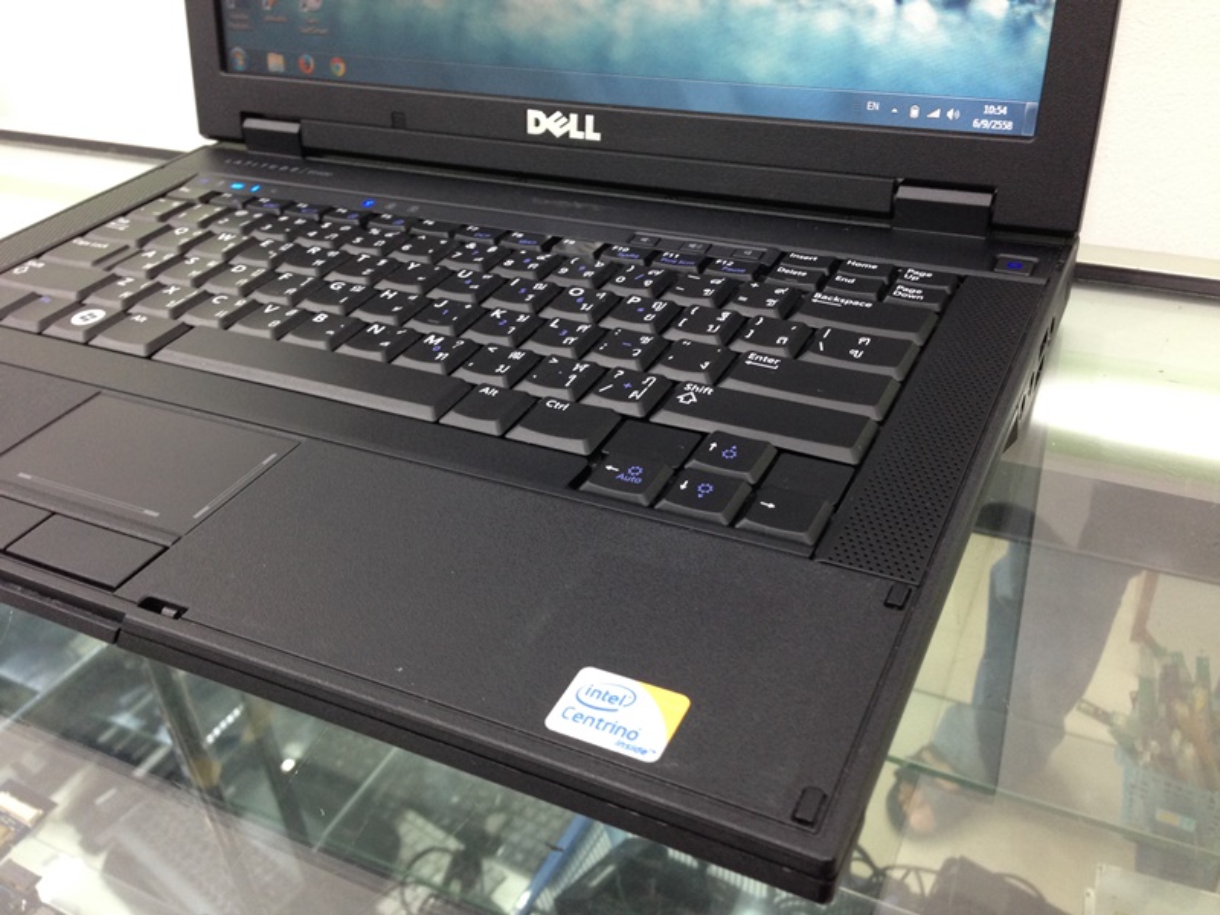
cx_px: 610
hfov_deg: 55.4
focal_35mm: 33
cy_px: 458
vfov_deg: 42.9
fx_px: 1163
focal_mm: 4.12
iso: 125
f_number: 2.4
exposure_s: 1/20
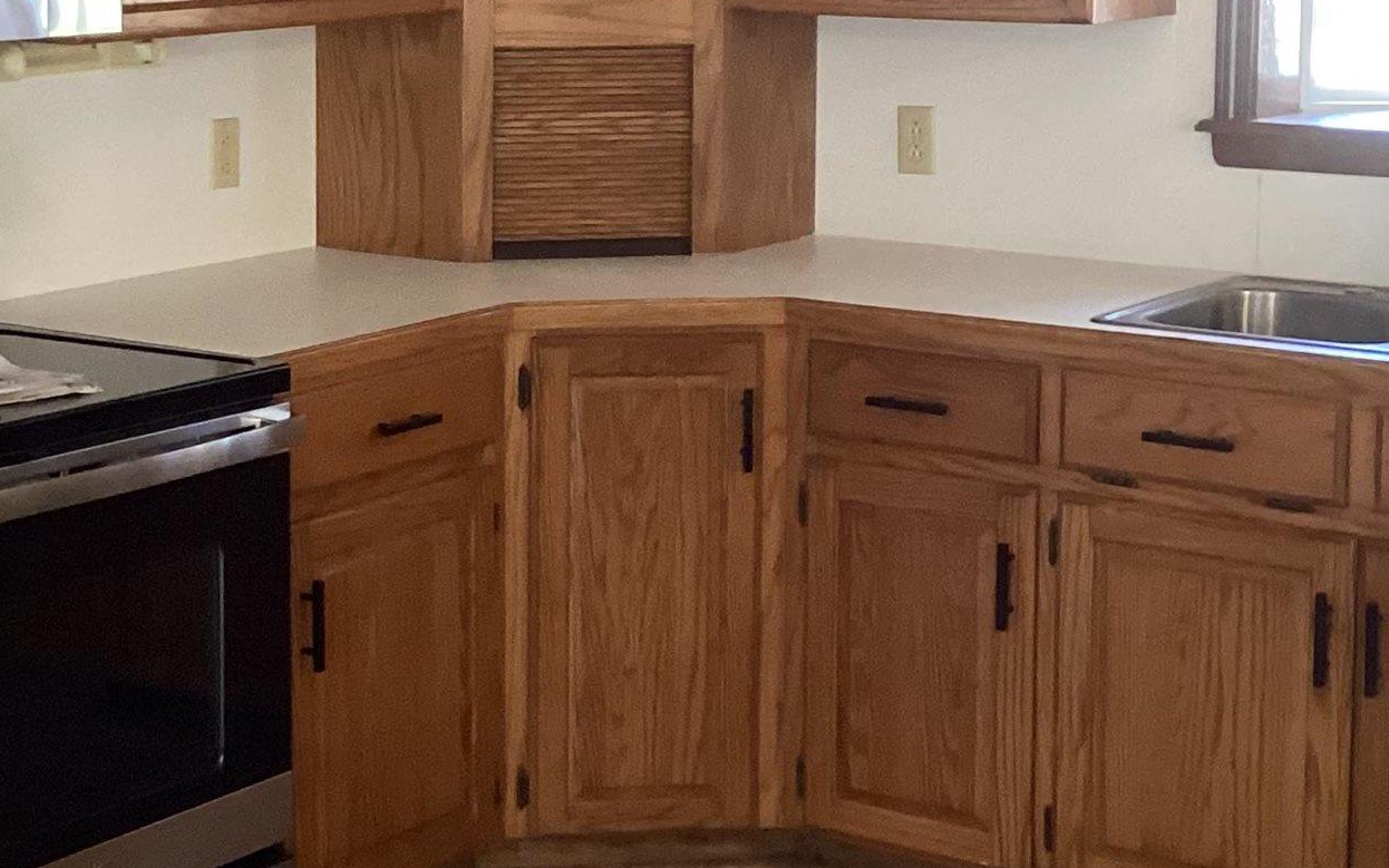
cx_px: 370
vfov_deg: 16.0
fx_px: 3067
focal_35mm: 81
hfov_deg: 25.3
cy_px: 152
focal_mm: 3.3
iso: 320
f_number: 2.4
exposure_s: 1/40
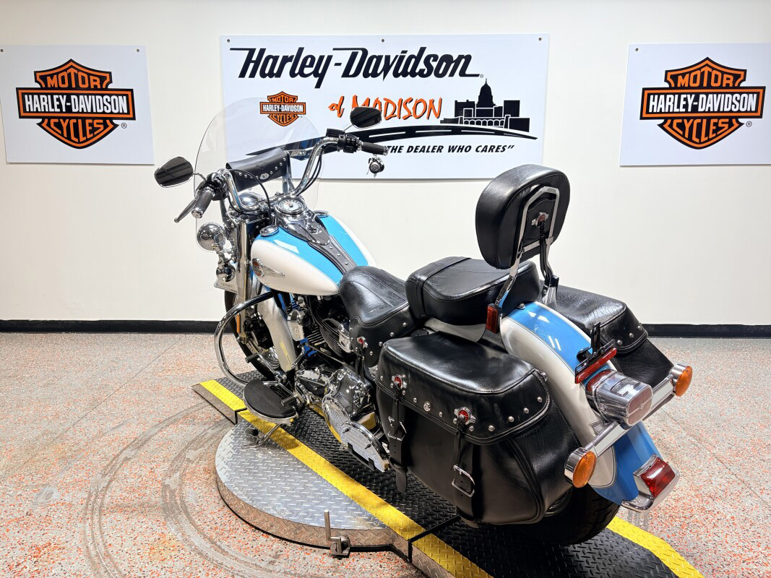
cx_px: 386
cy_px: 289
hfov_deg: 67.3
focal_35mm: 26
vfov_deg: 53.1
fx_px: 579
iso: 40
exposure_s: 1/120
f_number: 1.6
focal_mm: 5.96
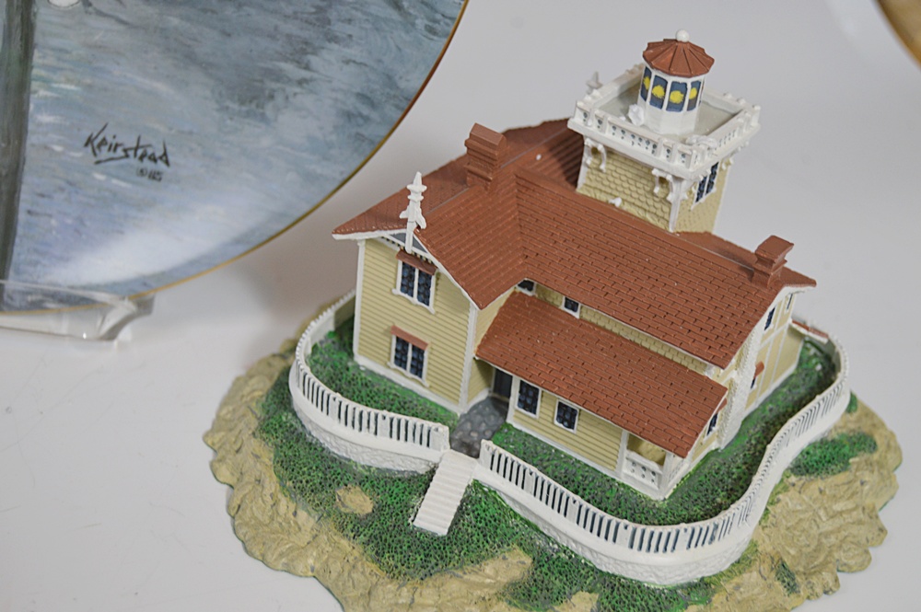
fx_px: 1725
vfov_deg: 20.1
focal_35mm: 68
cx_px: 460
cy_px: 306
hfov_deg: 29.9
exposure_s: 1/60
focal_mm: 45
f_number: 5.3
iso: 500
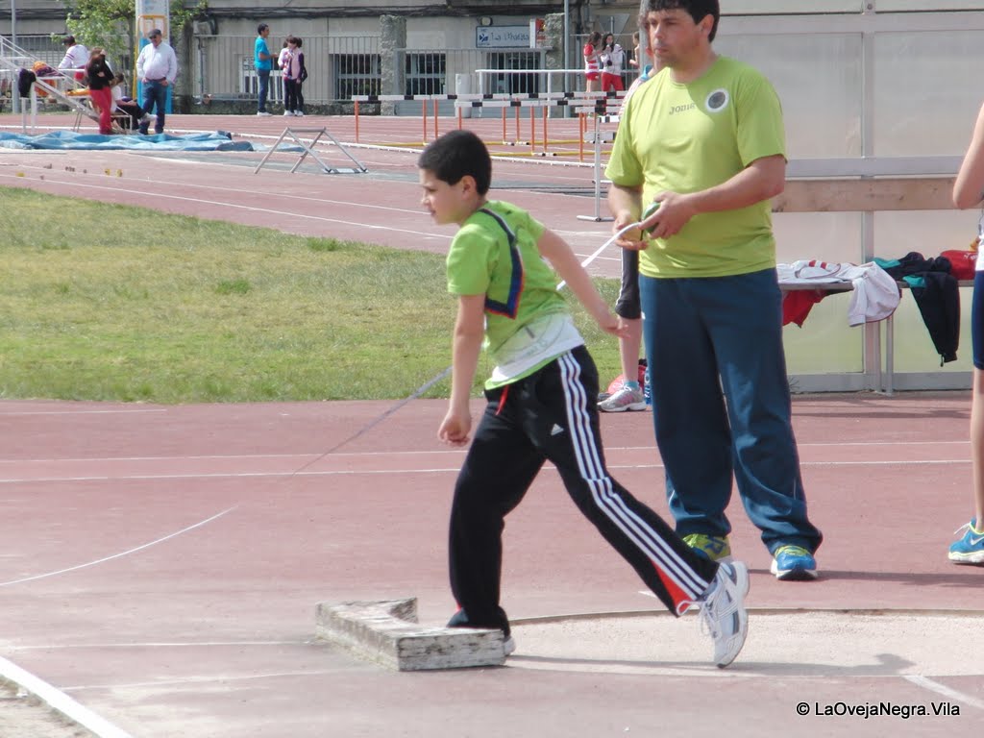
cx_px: 492
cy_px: 369
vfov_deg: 5.9
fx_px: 7135
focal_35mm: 251
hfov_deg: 7.9
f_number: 4.5
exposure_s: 1/640
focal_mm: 44.4
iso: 100
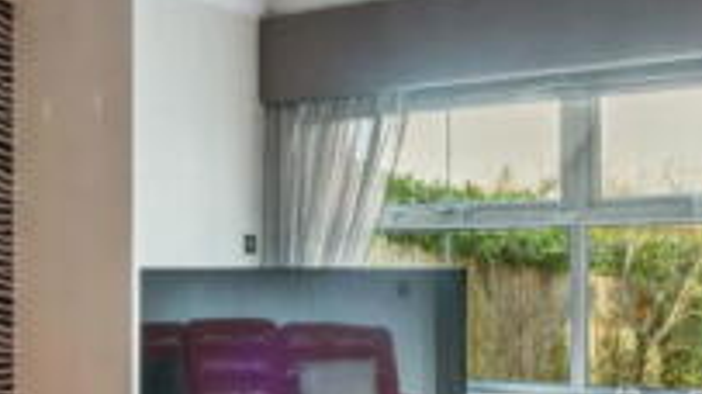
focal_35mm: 54
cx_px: 341
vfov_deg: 21.9
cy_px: 327
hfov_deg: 38.5
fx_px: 1005
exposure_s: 1/3
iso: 640
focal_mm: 16
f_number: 11
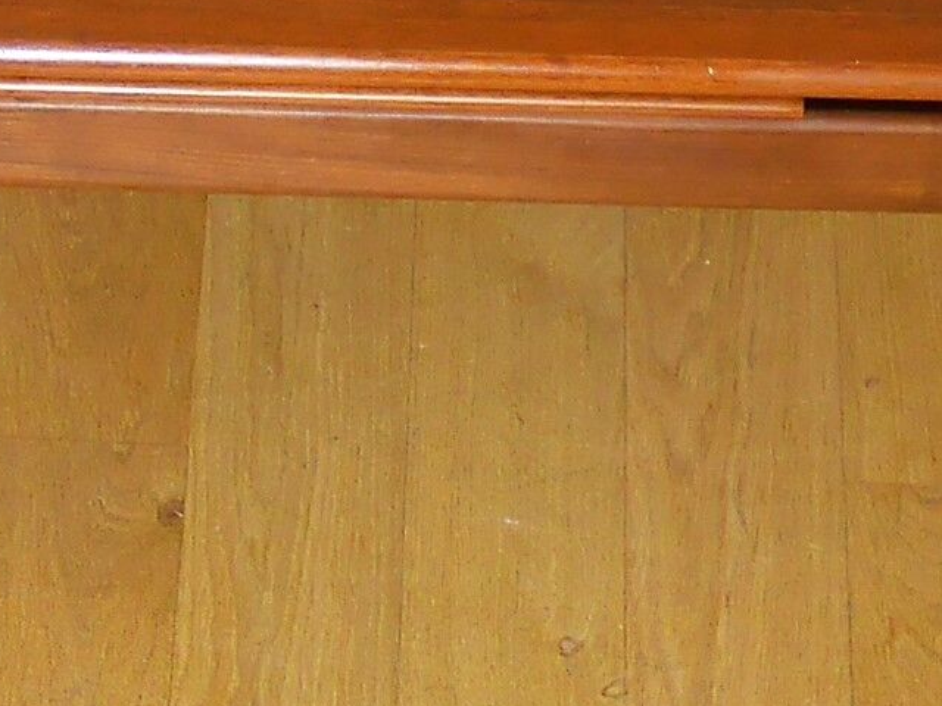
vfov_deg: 7.4
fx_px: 5470
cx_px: 107
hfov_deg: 9.8
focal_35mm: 201
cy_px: 212
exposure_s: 1/60
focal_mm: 14
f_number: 3.6
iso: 640
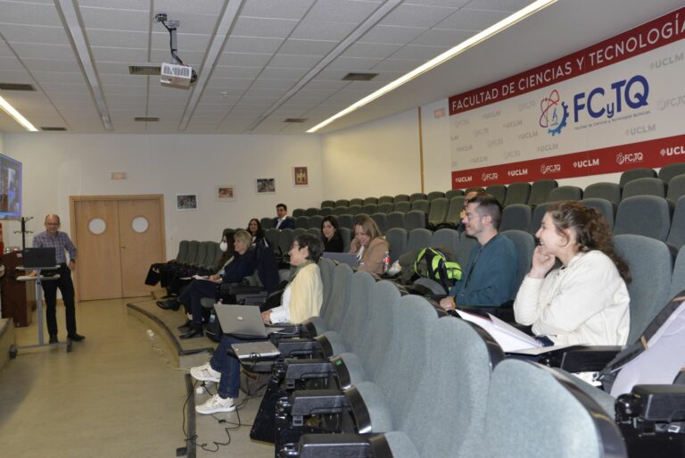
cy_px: 229
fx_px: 647
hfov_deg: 55.8
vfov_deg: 38.9
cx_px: 342
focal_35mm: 34
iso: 800
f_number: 5
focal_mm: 34
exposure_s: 1/60
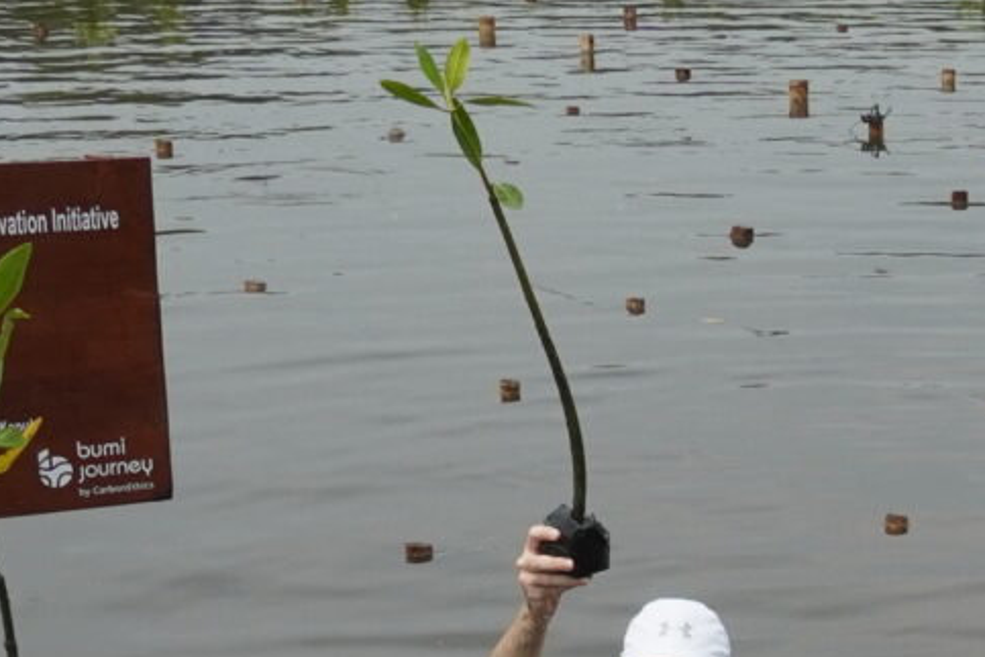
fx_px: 3912
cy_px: 1315
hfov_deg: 13.9
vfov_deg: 9.0
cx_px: 1197
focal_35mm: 143
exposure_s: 1/640
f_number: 11
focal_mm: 18
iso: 400
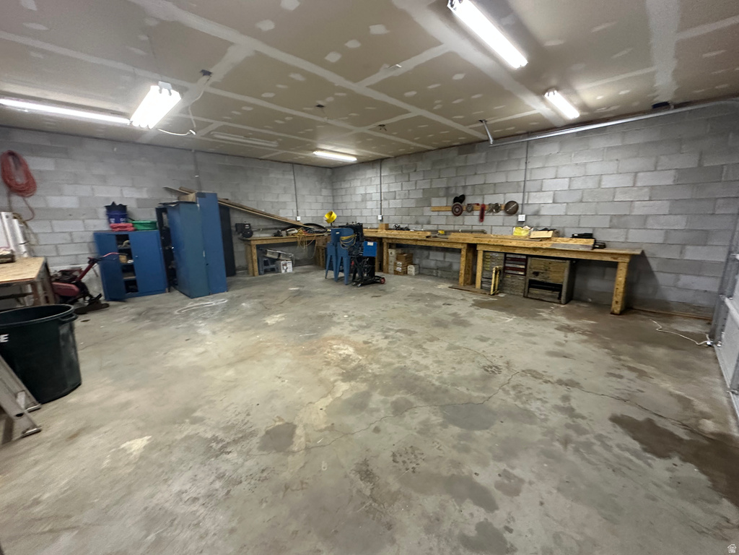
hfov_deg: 102.1
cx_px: 370
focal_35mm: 14
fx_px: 299
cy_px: 278
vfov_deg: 85.7
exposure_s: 1/60
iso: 640
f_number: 2.2
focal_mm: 2.22
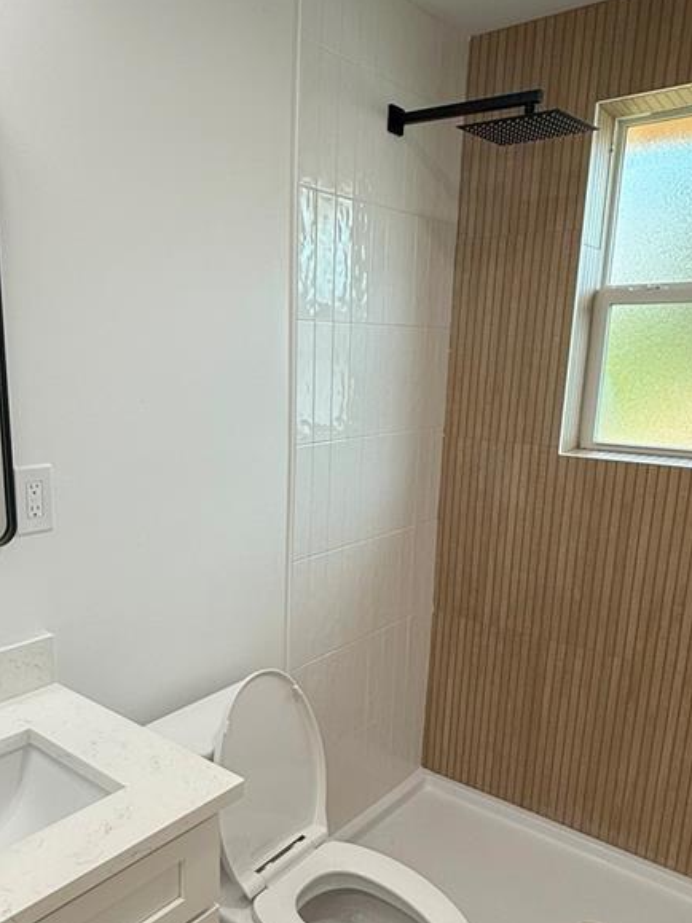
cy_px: 539
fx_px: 773
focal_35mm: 29
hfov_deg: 47.7
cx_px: 255
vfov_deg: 61.3
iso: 64
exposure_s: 1/120
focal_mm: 2.22
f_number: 2.2
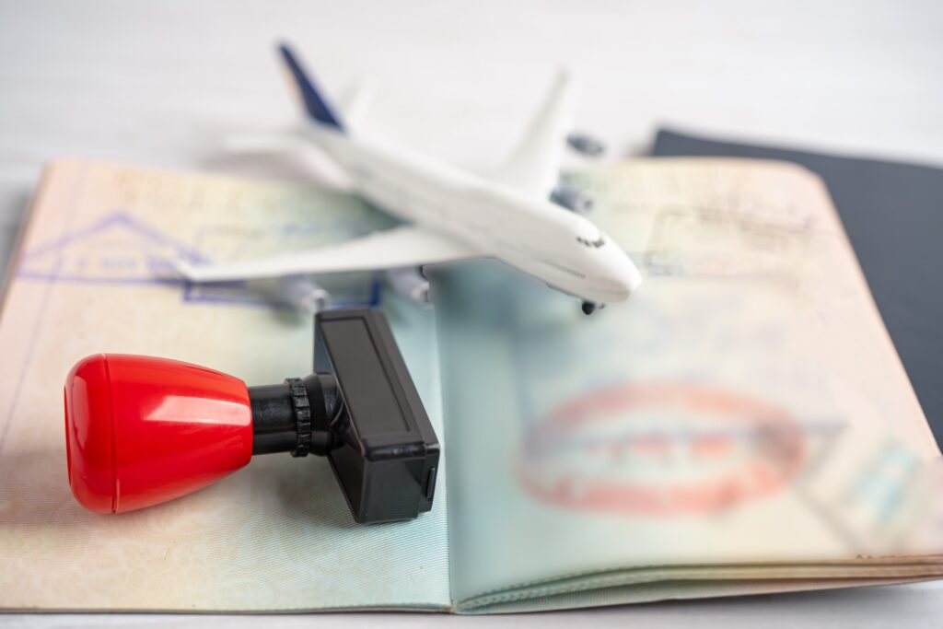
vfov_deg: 27.0
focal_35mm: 50
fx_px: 1310
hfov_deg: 39.6
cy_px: 314
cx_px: 472
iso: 100
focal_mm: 50
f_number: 4
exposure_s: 1/100
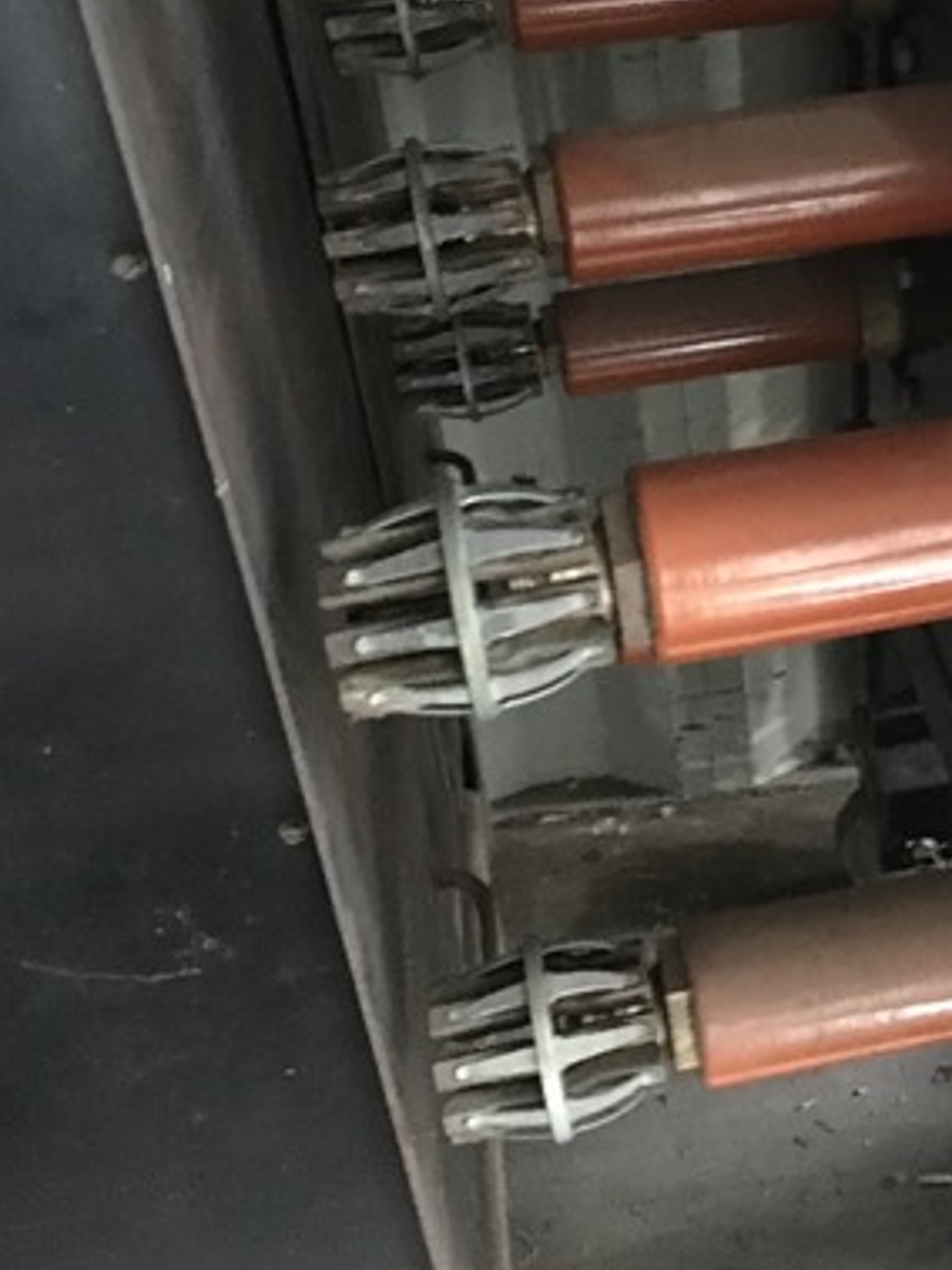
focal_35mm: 49
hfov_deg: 28.9
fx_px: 1798
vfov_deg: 38.6
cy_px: 449
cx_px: 791
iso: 1250
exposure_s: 1/15
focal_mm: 4.15
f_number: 2.2
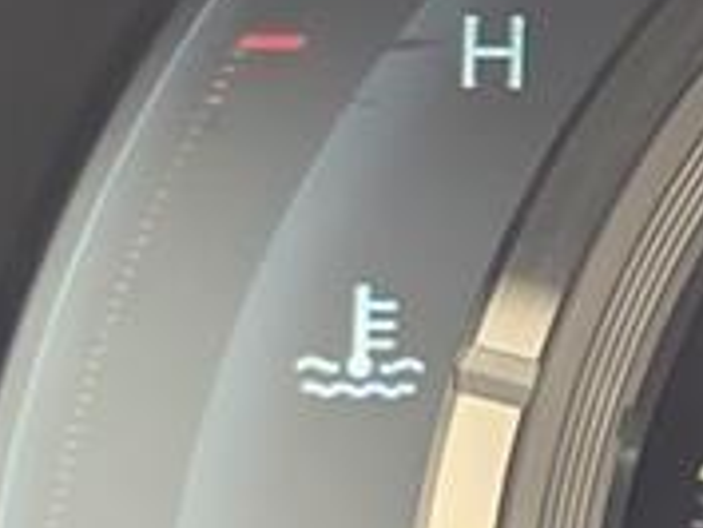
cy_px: 421
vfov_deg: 5.2
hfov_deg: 6.7
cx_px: 1569
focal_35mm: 284
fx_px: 5772
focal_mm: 6.9
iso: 670
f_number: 1.68
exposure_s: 1/286
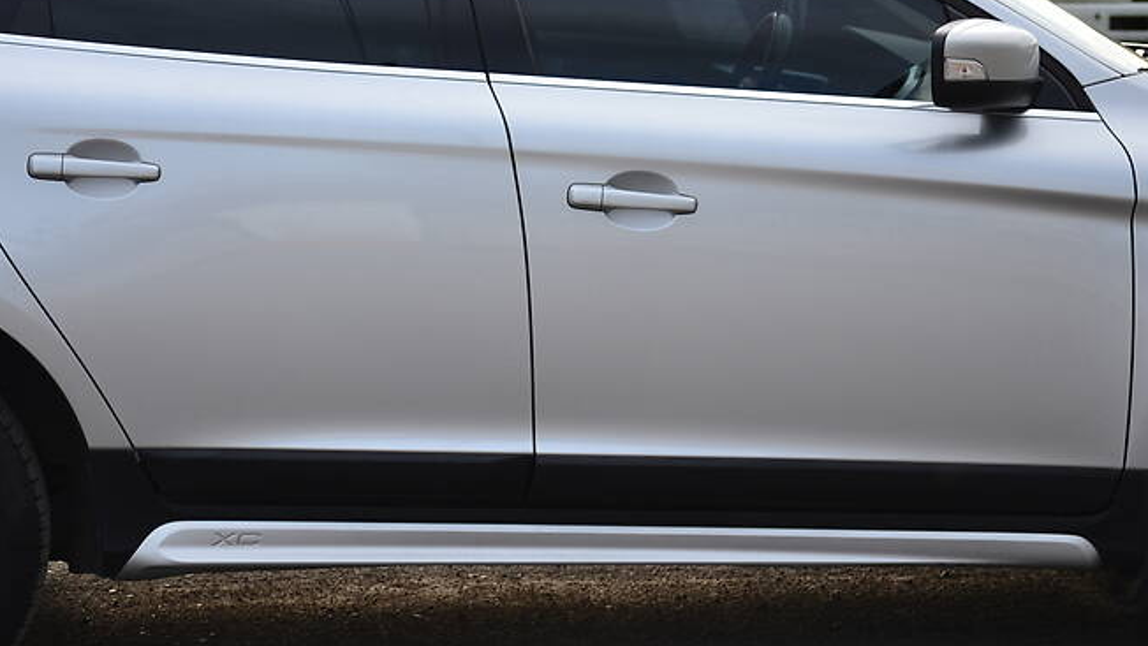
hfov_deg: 16.4
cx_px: 504
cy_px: 203
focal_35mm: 131
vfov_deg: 9.3
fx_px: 3988
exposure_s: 1/400
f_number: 5
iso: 200
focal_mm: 68
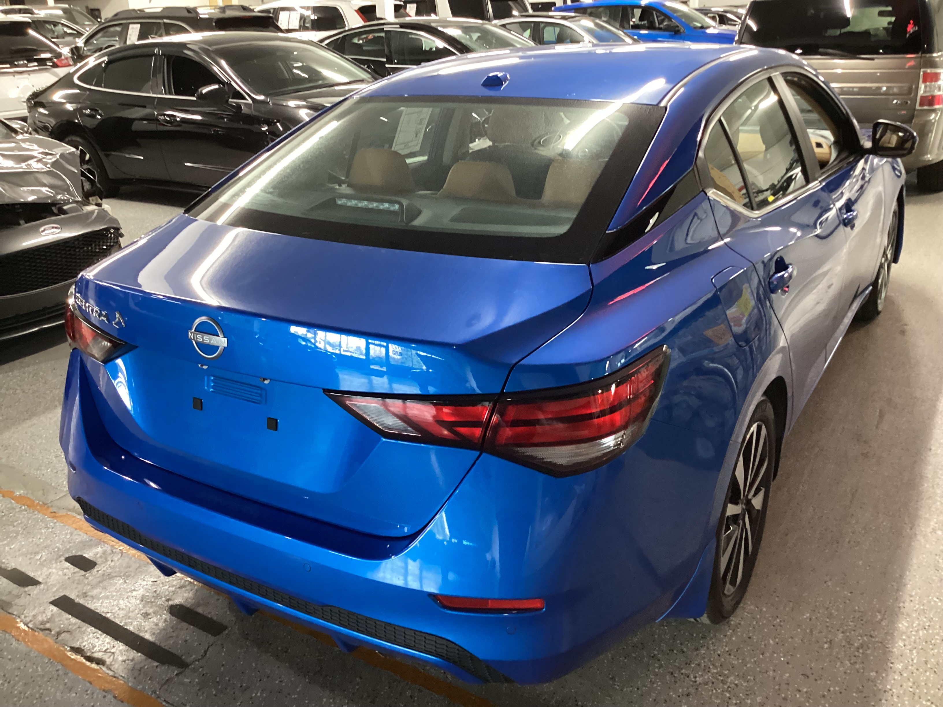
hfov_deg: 58.4
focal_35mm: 31
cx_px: 472
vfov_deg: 45.4
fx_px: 844
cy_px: 354
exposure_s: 1/30
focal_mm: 3.3
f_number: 2.4
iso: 400
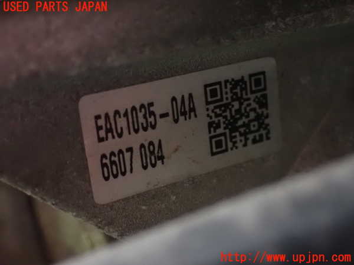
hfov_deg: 31.2
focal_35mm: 62
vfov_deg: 23.7
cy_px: 132
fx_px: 634
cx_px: 177
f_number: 3.6
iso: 1600
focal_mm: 11.09
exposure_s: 1/10
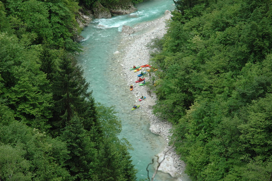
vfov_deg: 13.0
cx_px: 136
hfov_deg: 19.5
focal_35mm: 105
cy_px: 90
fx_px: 793
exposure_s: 1/250
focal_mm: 70
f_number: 8
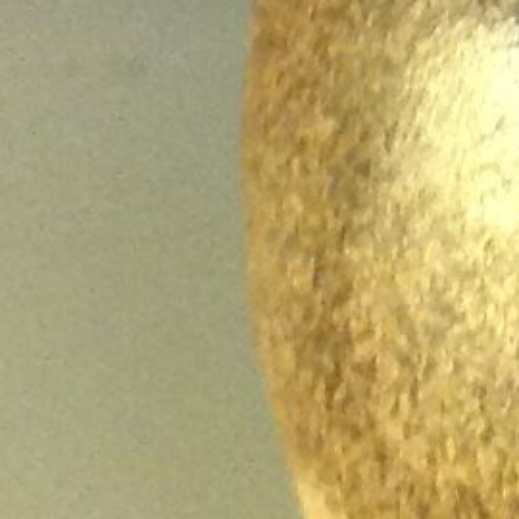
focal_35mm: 296
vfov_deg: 5.6
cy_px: -896
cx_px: 1269
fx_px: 5021
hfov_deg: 5.7
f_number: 2.4
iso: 250
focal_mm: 4.28
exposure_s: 1/17
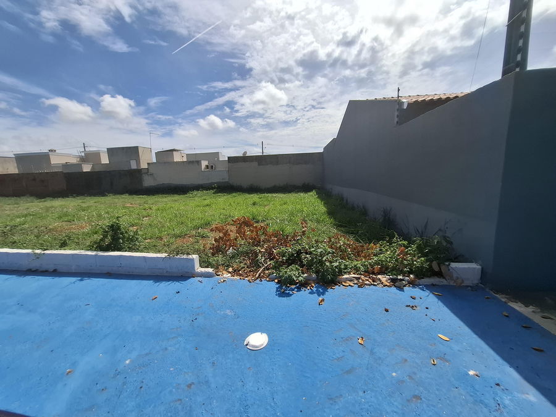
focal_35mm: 13
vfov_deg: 89.9
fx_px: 209
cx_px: 278
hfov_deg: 106.2
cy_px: 208
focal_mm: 1.74
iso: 40
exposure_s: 1/2457
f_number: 2.2
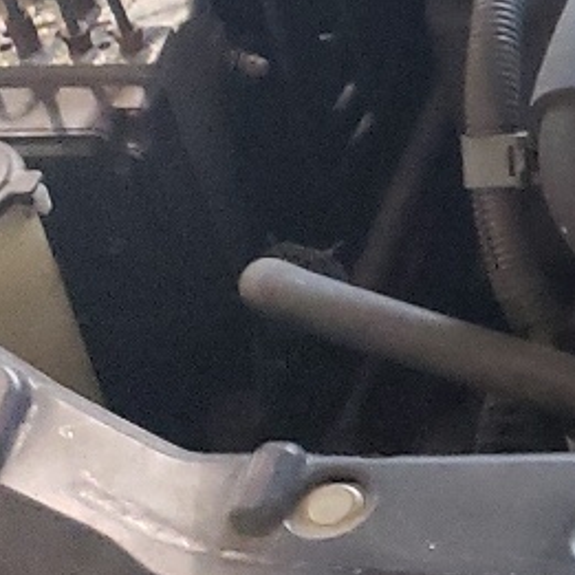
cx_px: 1436
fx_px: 2650
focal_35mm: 141
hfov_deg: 10.5
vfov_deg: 12.3
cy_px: 115
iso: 359
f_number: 1.5
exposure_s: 1/60.2
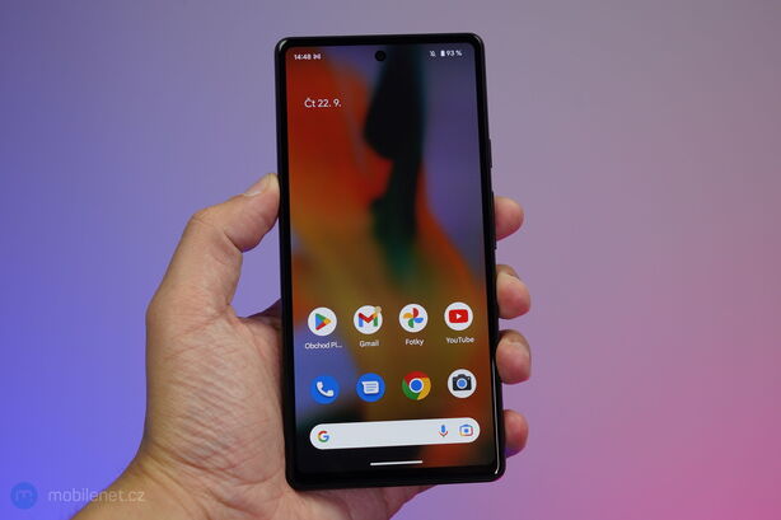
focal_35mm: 50
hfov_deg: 39.6
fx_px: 1084
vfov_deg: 27.0
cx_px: 390
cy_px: 260
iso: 640
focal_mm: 50
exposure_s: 1/160
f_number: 7.1
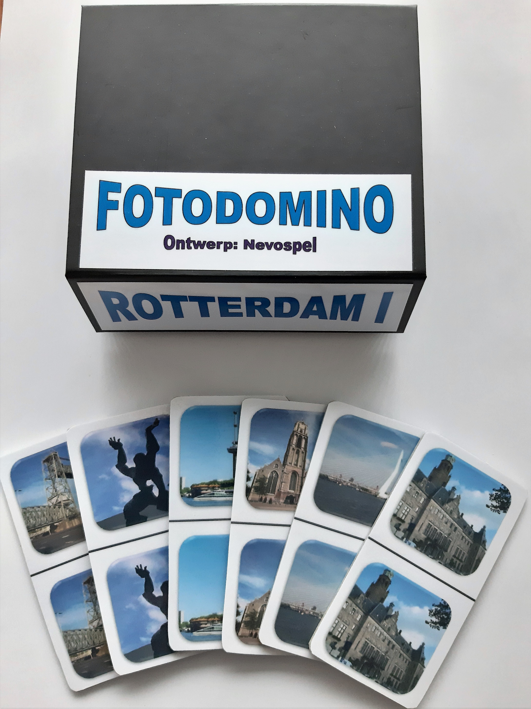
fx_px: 552
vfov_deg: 65.3
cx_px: 266
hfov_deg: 51.4
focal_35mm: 27
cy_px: 354
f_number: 1.7
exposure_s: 1/60
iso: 400
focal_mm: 3.93
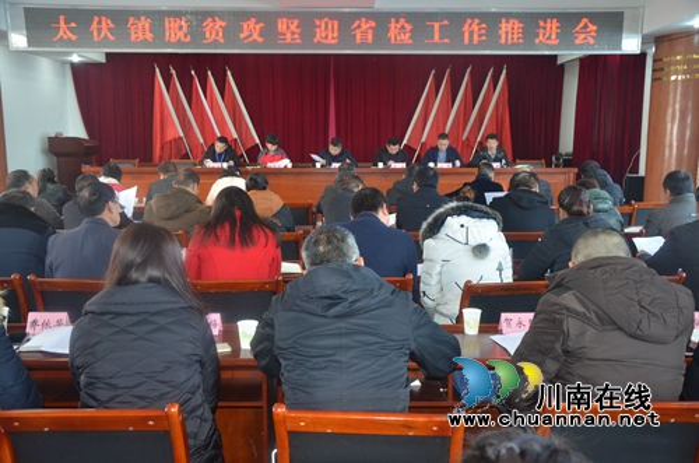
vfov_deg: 36.7
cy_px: 232
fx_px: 697
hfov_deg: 53.2
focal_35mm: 36
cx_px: 350
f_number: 3.8
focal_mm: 24
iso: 800
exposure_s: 1/60
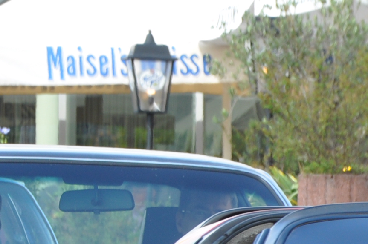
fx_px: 5594
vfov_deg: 2.5
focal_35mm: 548
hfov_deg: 3.7
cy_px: 448
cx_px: 630
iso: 250
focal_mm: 98
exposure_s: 1/125
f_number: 8
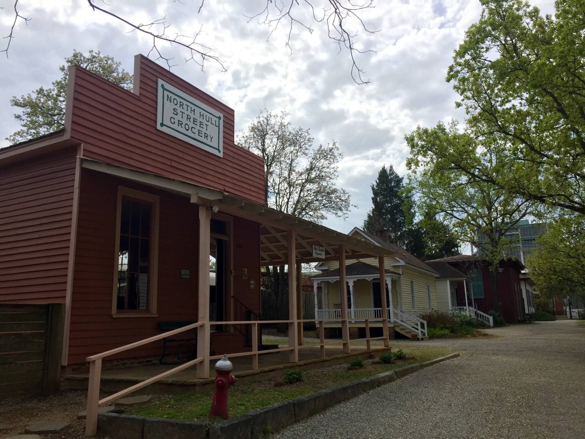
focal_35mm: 29
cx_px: 292
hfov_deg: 61.7
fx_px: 490
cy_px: 220
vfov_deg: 48.2
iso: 32
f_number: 2.2
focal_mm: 4.15
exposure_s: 1/2639
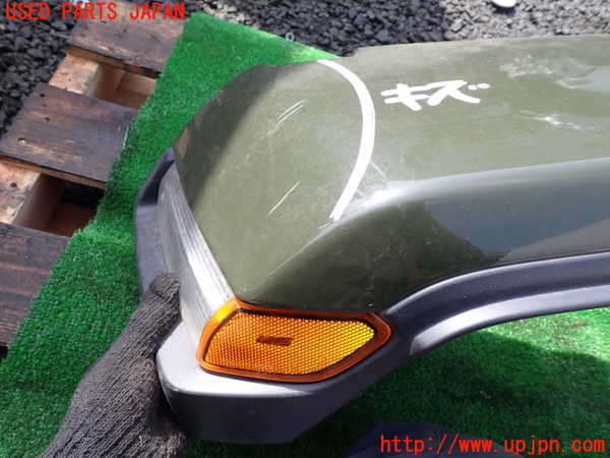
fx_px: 441
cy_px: 229
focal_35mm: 25
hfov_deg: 69.4
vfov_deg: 54.9
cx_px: 305
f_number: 2.8
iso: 100
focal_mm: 4.5
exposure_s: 1/320
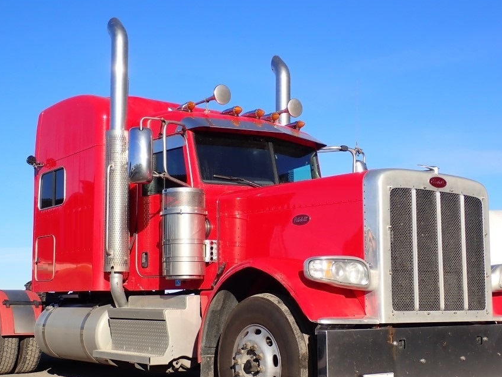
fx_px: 769
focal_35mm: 53
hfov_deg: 36.2
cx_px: 242
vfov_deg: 27.5
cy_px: 219
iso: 100
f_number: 4
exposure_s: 1/800
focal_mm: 7.84
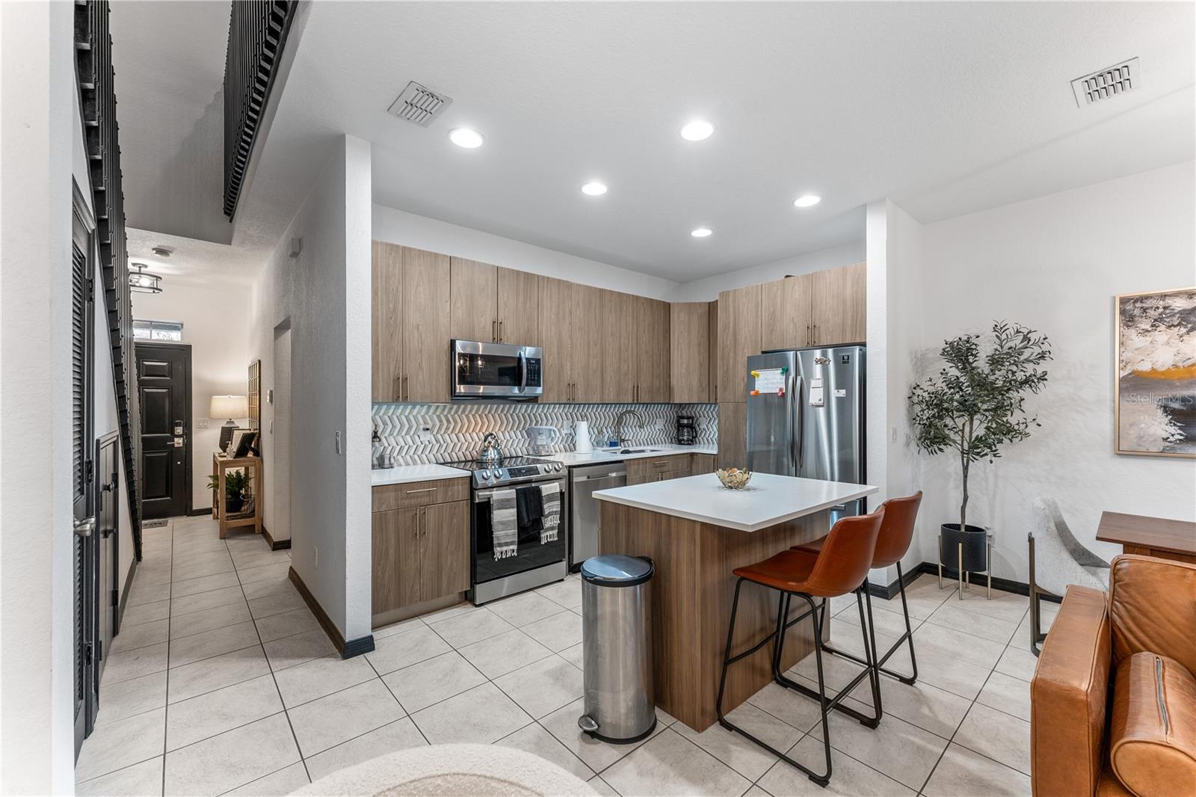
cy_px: 398
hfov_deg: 104.3
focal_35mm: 14
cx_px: 598
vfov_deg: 81.2
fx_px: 465
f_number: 6.3
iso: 320
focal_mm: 14
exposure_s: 1/2.5
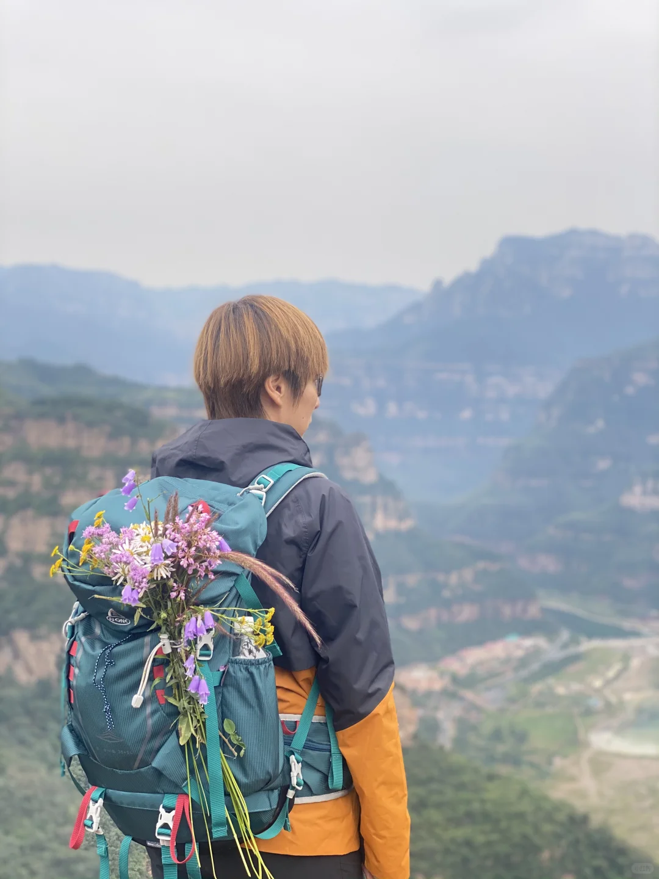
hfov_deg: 28.0
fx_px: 1320
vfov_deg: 36.8
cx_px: 330
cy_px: 440
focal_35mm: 52
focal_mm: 6
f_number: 2
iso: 20
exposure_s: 1/122
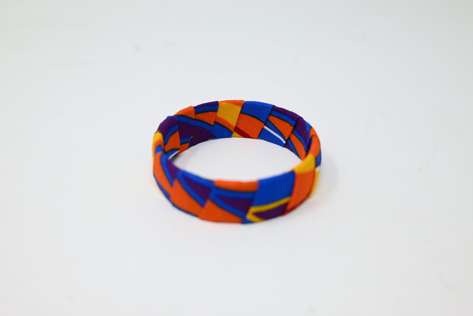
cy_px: 158
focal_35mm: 40
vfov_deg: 33.4
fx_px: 526
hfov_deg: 48.4
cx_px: 236
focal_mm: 40
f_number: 4.5
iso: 125
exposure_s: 1/60
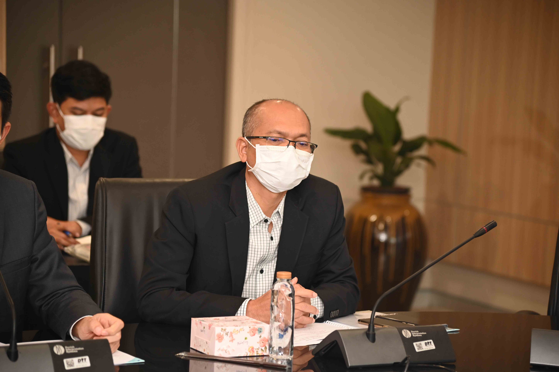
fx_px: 1862
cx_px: 280
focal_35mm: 120
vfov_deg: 11.4
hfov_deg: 17.1
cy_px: 186
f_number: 4
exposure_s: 1/320
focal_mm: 120
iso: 1600
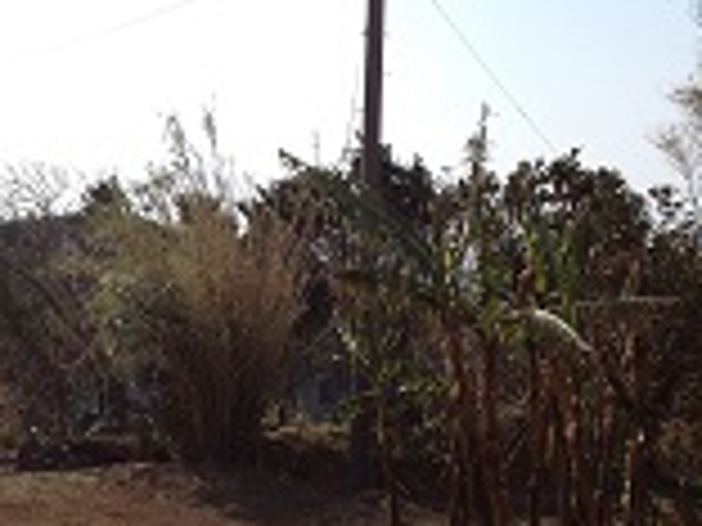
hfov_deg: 21.5
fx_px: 1825
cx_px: 158
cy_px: 522
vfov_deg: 16.1
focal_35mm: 90
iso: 50
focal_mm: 4.28
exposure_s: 1/2404
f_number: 2.4
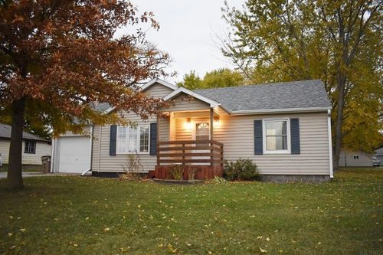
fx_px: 287
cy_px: 128
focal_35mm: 27
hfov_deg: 67.4
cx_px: 192
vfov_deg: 47.9
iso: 1800
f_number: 3.5
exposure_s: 1/125
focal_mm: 18
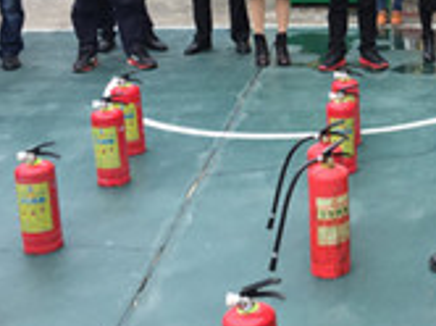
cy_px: 45
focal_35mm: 70
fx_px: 880
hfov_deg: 25.8
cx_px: 475
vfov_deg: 20.6
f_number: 2.2
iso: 32
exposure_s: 1/50
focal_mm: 4.15
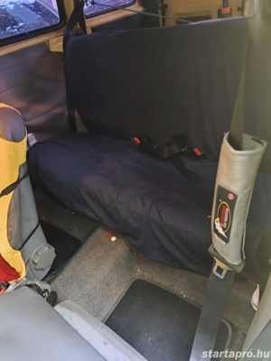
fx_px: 240
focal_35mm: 23
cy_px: 180
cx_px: 136
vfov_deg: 73.9
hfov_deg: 58.9
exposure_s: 1/8.33
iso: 8000
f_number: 1.65
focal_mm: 6.14
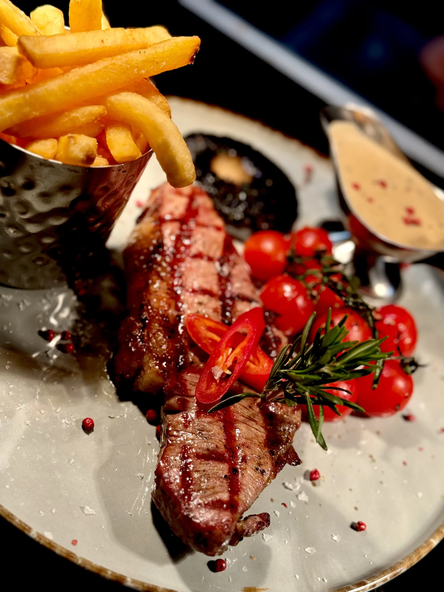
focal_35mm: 48
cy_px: 296
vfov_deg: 39.7
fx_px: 821
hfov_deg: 30.3
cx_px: 222
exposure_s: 1/314
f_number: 1.78
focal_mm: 6.76
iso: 80
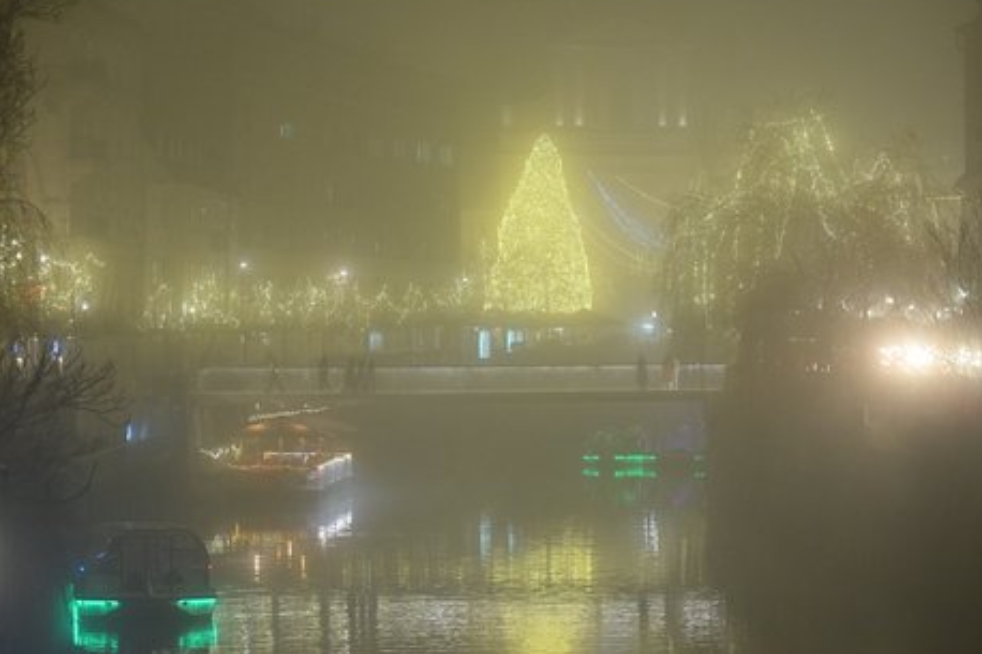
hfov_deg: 19.3
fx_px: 2890
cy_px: 325
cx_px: 534
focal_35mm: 106
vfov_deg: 12.9
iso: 3200
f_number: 3.5
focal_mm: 97
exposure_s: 1/40
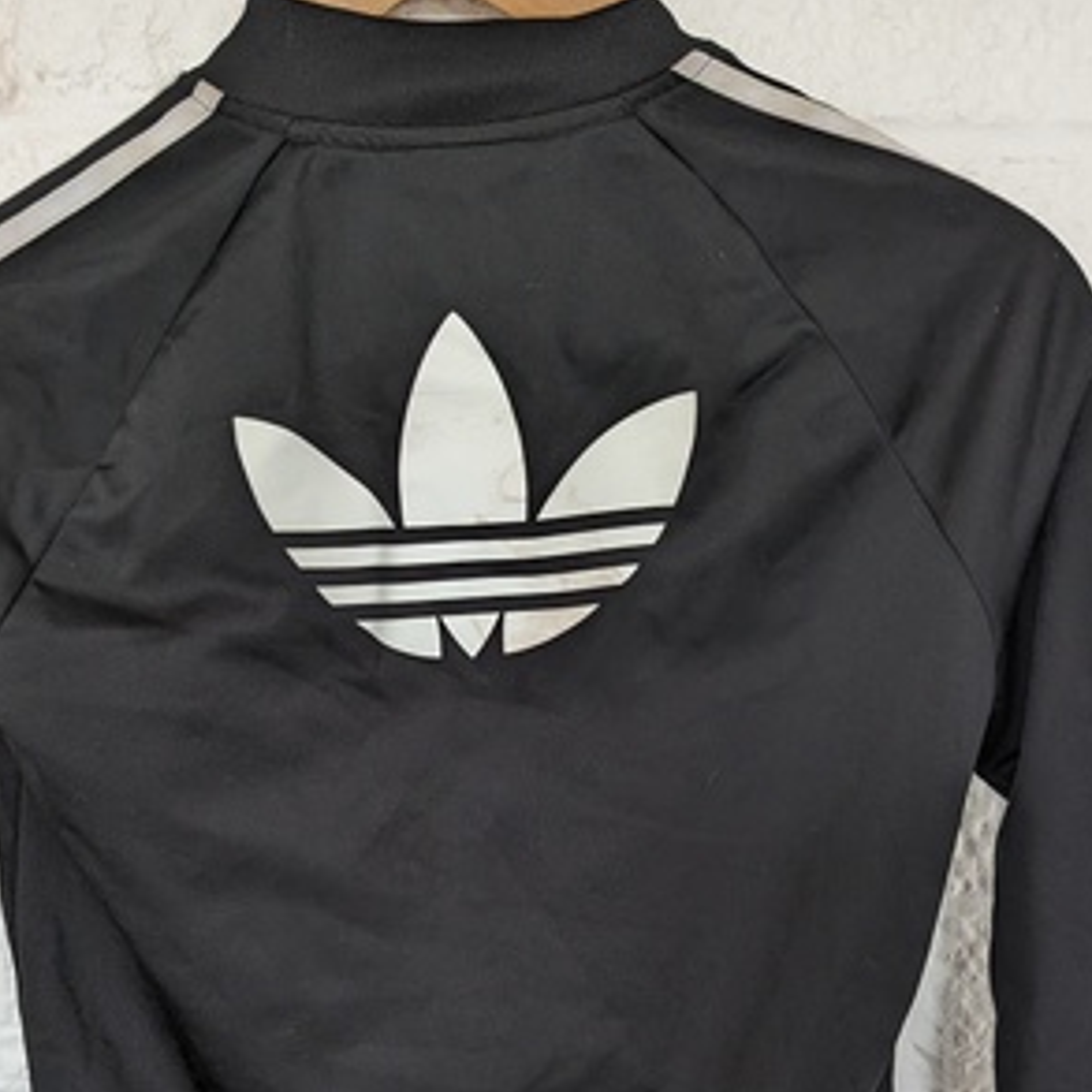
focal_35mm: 42
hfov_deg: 39.9
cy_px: 809
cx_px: 438
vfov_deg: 39.0
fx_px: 1499
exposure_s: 1/76
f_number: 1.85
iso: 226
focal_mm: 6.81
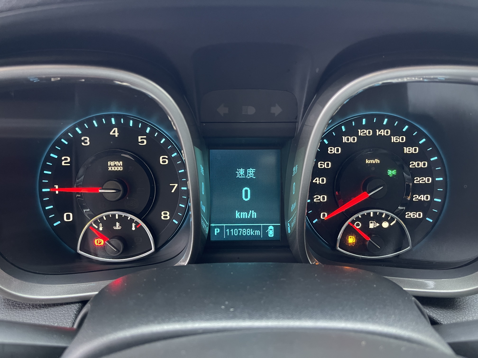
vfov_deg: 54.9
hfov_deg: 69.4
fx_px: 345
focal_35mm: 25
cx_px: 239
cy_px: 179
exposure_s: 1/25
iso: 500
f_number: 1.6
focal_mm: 5.1
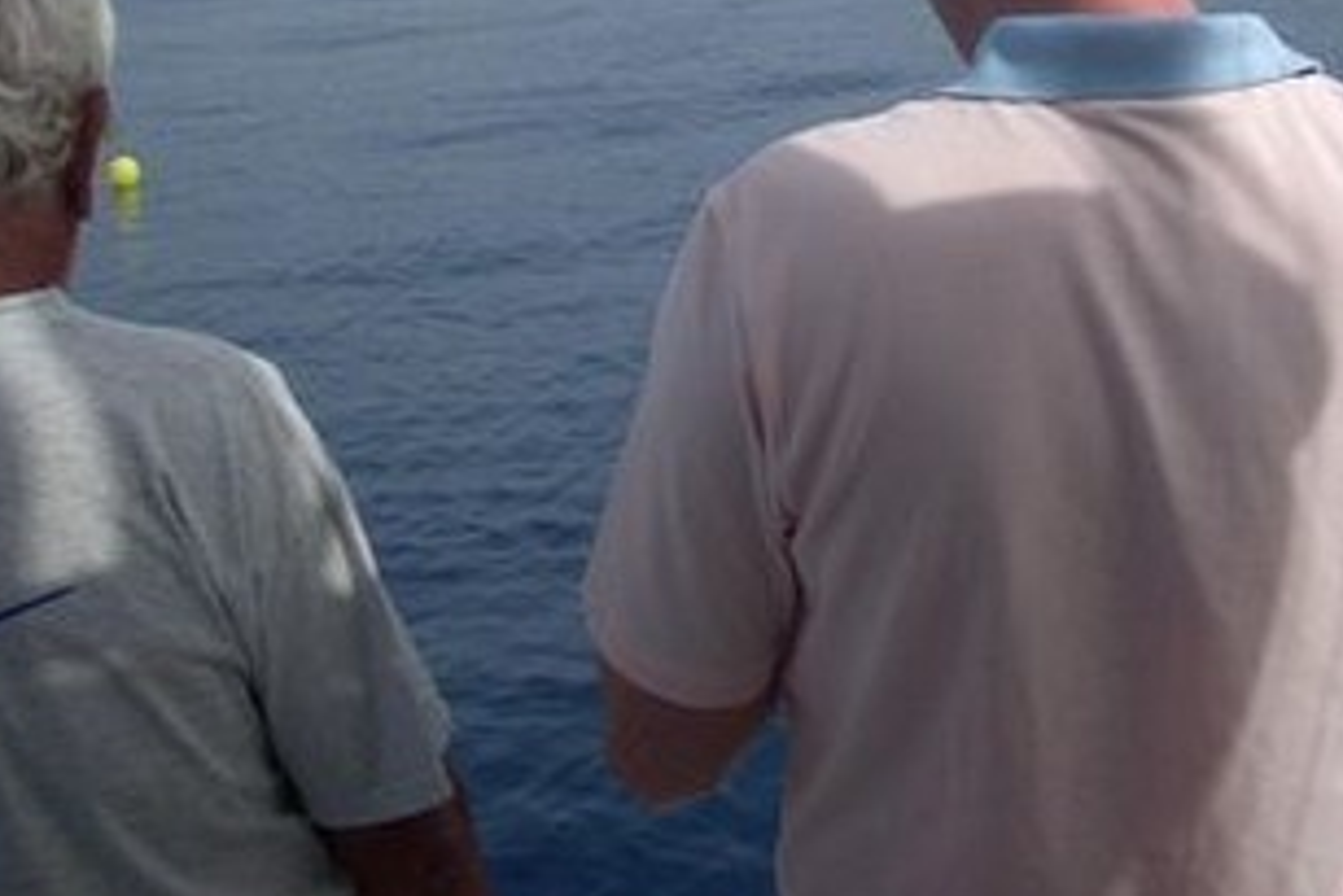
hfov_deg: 25.6
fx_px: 2948
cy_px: -109
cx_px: 779
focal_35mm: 79
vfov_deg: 16.7
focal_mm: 6.2
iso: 64
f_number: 5.6
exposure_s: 1/439
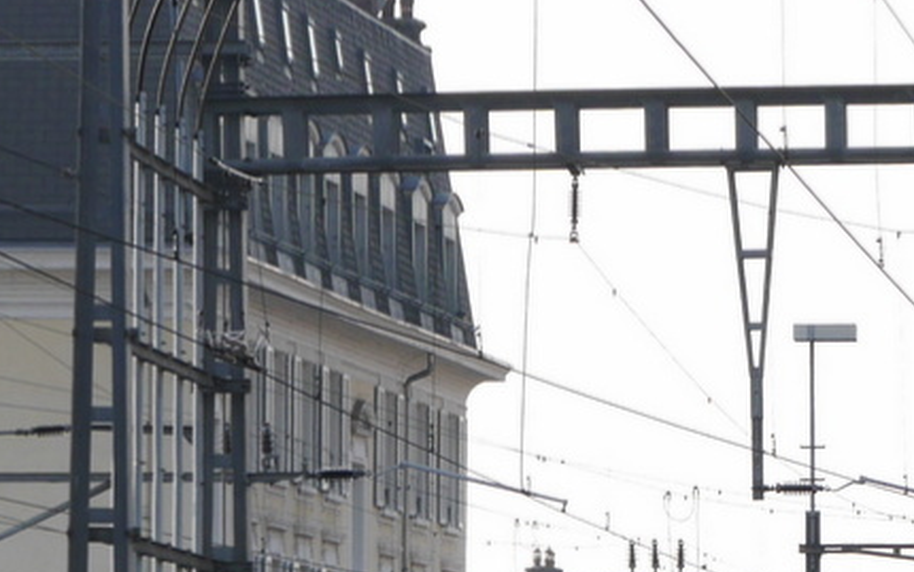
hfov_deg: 9.1
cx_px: 931
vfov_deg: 5.7
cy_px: 630
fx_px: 5681
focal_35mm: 228
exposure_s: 1/250
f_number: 8
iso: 160
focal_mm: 42
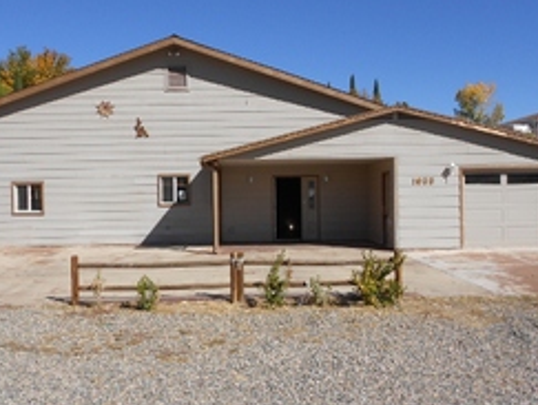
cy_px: 190
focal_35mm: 37
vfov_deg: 38.7
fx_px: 576
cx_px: 259
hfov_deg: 50.1
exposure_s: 1/1500
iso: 80
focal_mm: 4.6
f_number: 3.2
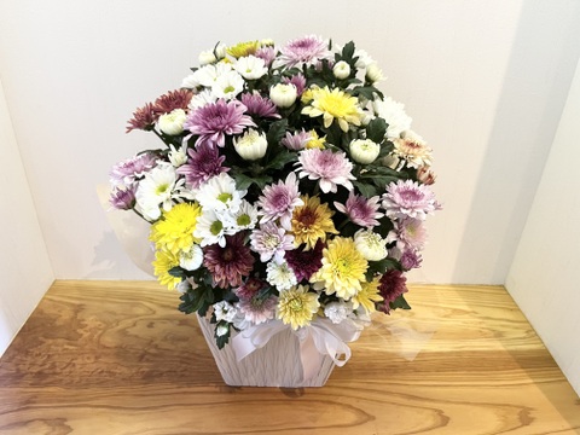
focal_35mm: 26
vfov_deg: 53.1
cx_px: 290
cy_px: 218
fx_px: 436
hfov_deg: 67.3
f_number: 1.6
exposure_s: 1/60
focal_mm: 5.1
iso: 160
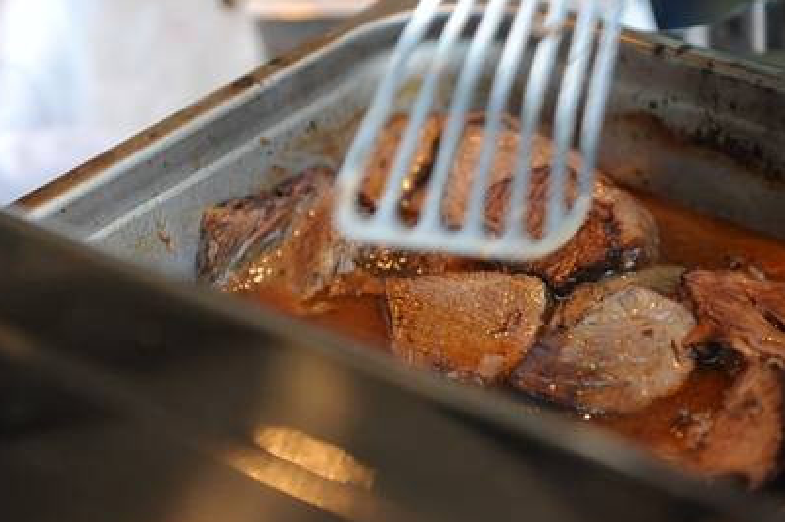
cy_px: 276
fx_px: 2092
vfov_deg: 14.2
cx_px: 517
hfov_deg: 21.2
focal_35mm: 96
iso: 2500
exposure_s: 1/125
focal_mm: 70
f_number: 2.8
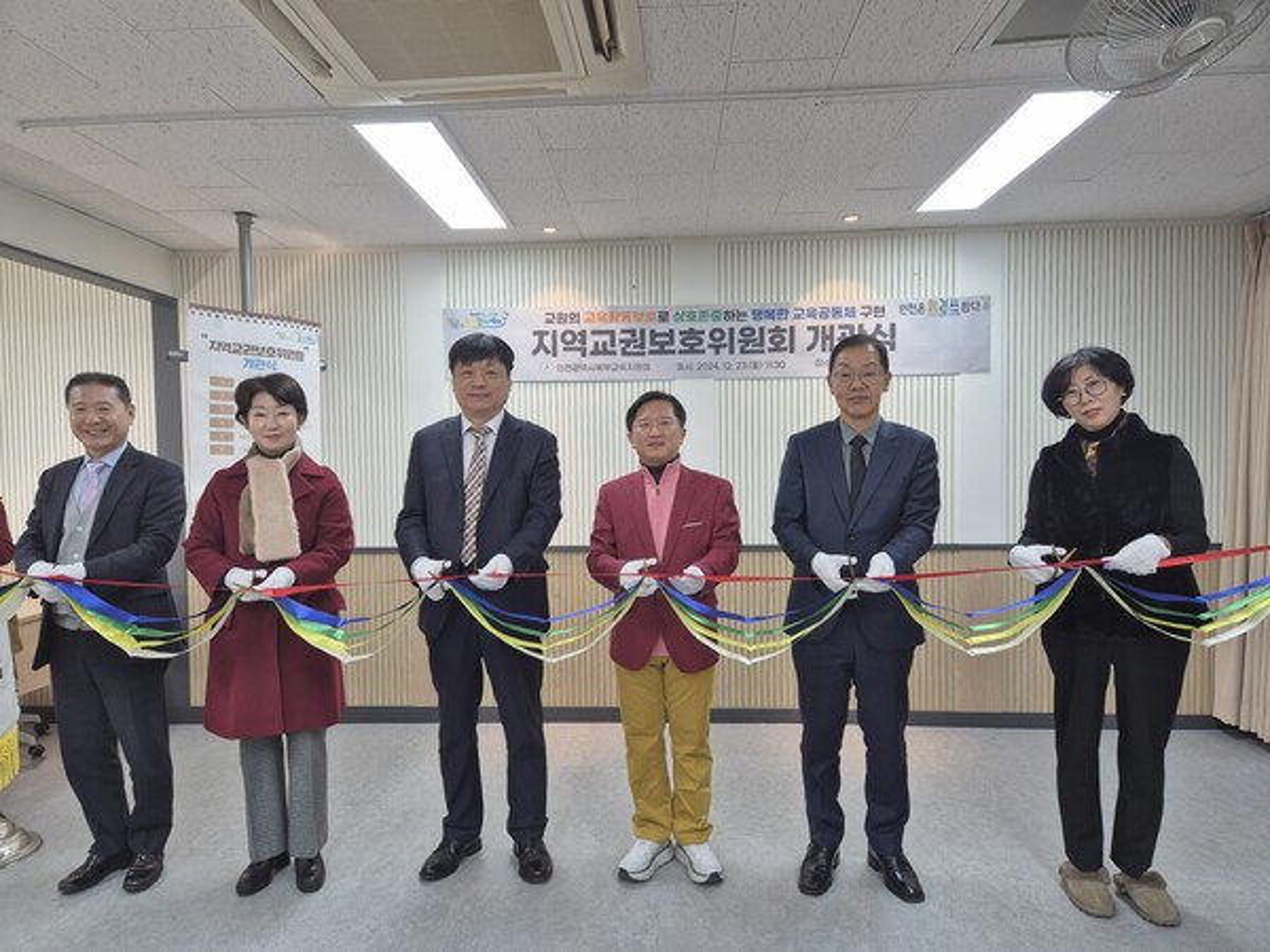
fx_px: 844
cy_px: 476
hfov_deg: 73.9
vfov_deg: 58.9
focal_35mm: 23
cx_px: 635
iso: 80
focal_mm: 5.4
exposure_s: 1/180
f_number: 1.8
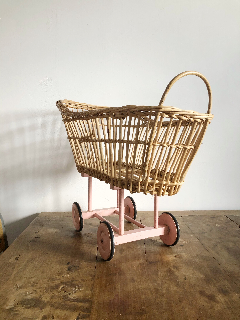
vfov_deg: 63.4
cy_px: 160
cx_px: 120
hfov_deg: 49.7
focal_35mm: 28
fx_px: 259
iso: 40
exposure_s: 1/15
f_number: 1.8
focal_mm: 3.99
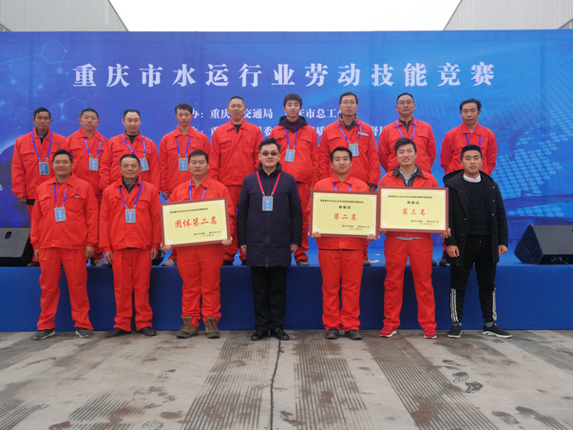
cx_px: 286
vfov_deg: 40.7
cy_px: 215
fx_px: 579
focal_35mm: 35
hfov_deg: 52.6
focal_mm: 3.95
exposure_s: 1/100
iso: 64
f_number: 2.2
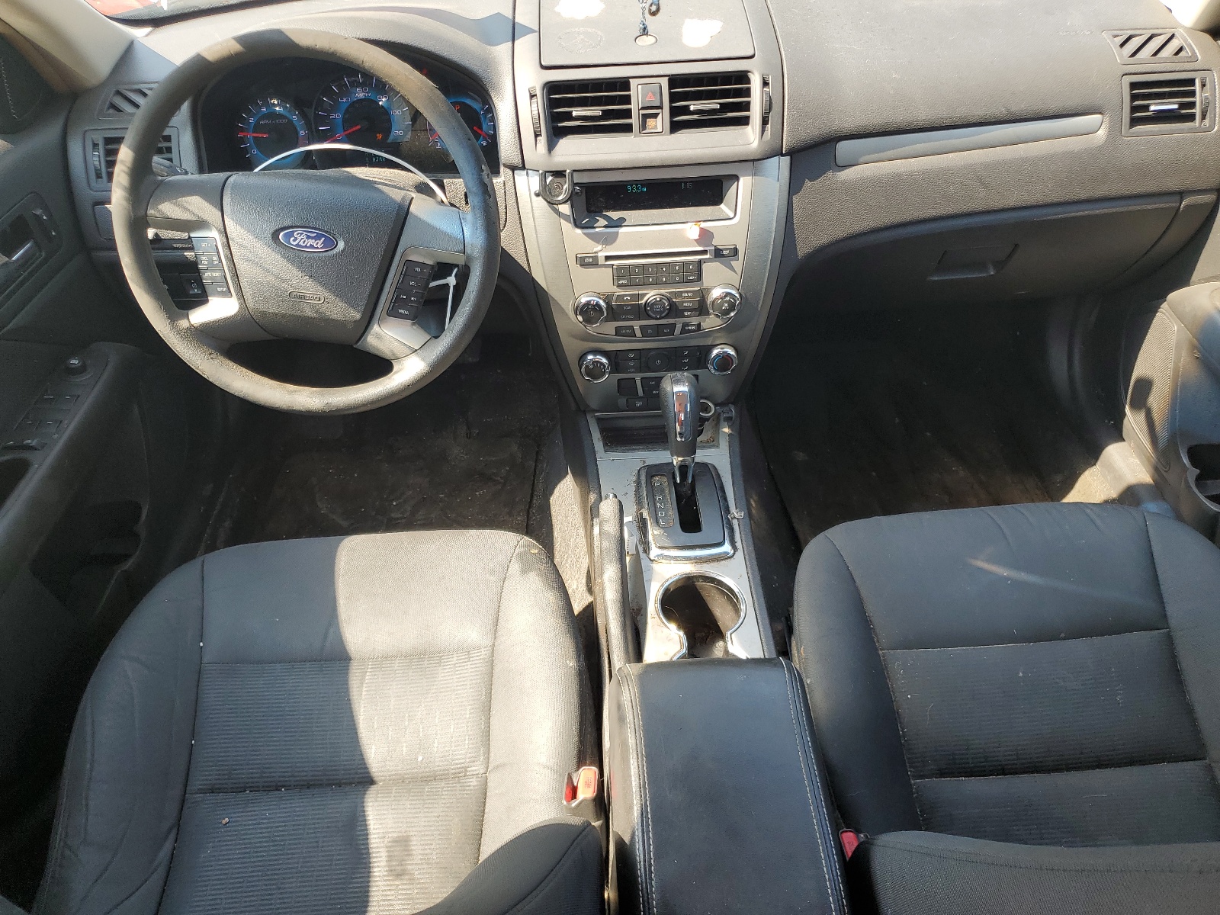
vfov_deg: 53.1
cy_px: 458
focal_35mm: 26
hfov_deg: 67.3
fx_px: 916
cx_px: 610
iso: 50
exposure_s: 1/270
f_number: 1.5
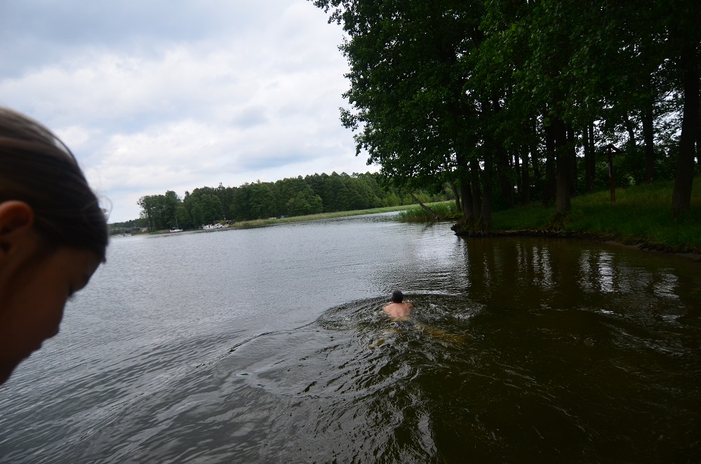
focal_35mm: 18
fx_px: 350
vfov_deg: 67.1
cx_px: 350
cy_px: 232
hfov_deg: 90.1
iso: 640
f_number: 4
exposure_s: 1/3200
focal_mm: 12
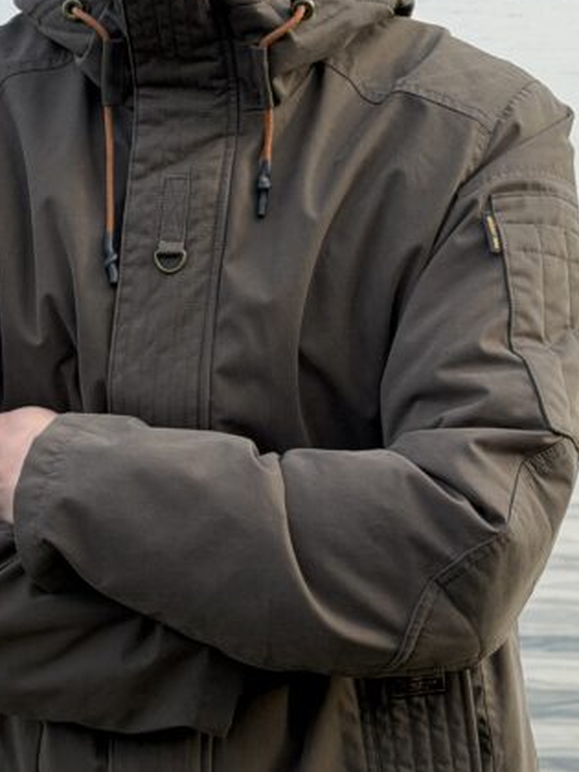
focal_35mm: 117
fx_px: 2609
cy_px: 386
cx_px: 184
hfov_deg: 12.6
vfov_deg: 16.8
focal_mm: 6.76
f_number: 1.78
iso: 64
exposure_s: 1/939
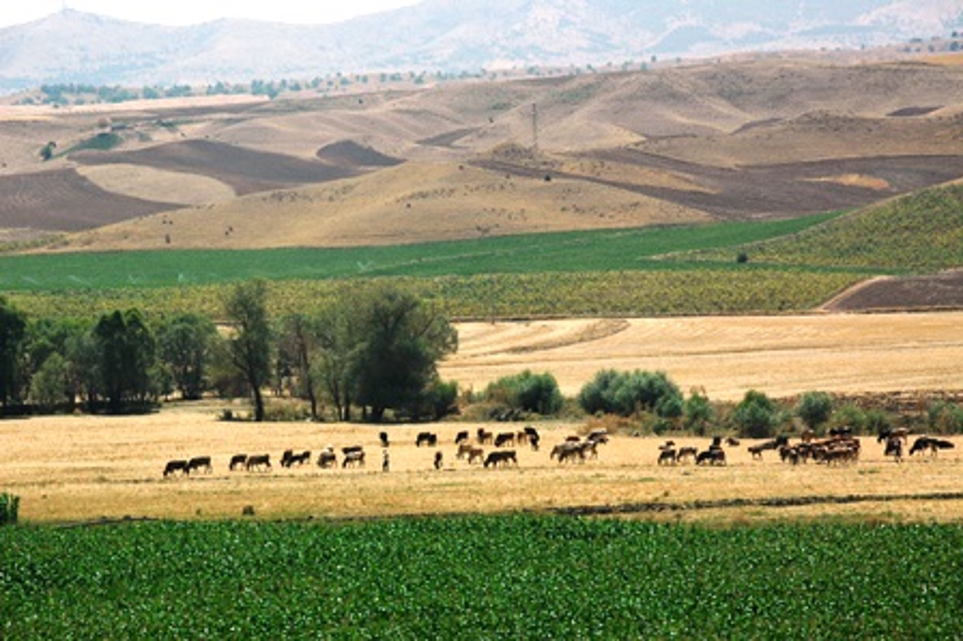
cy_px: 320
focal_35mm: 158
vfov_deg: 8.7
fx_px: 4210
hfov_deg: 13.0
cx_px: 482
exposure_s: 1/400
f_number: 10
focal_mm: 105
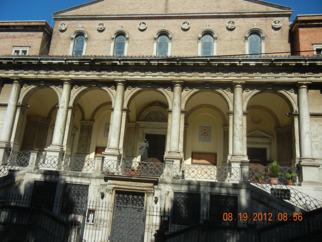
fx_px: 279
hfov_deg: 60.0
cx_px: 161
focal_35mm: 30
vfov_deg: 46.8
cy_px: 121
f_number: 7
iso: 160
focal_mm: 5.4
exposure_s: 1/507
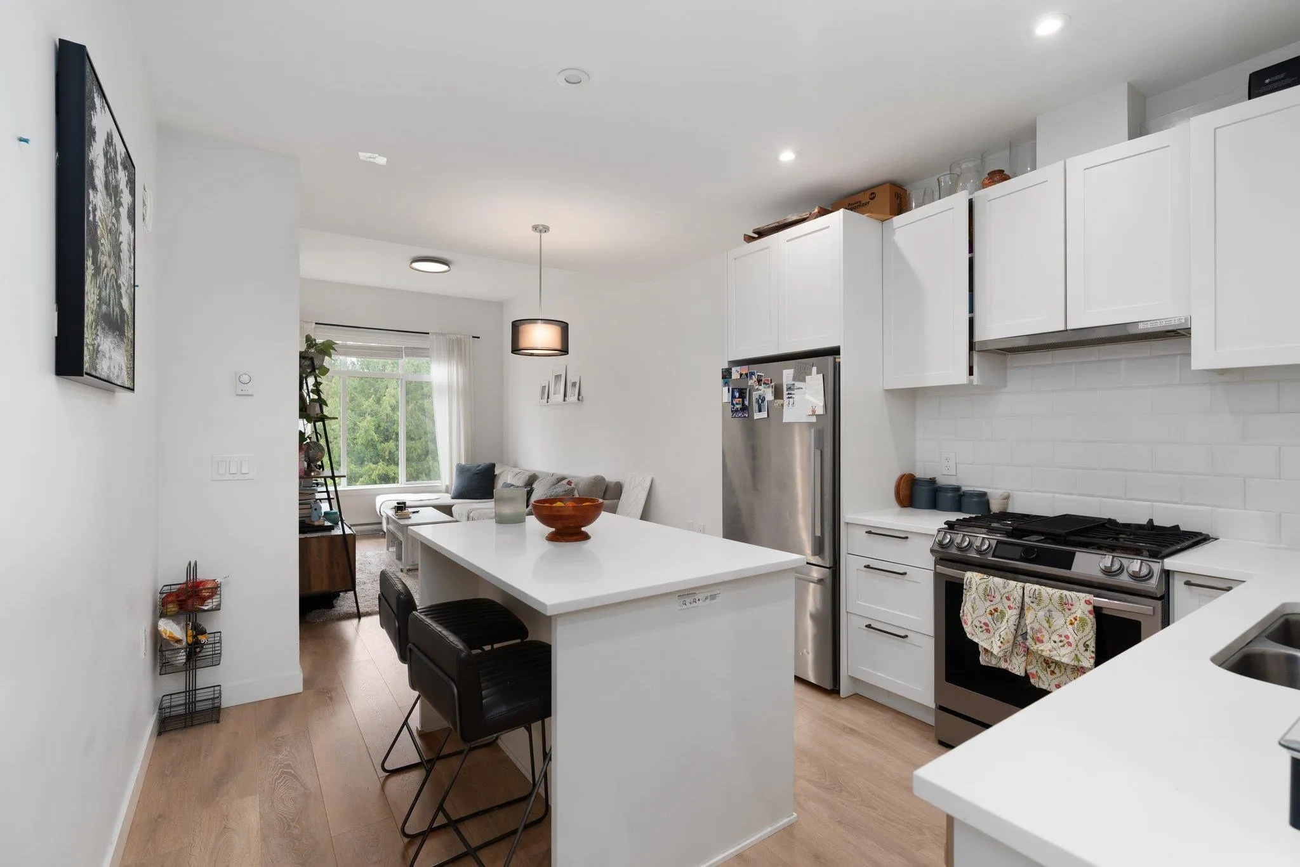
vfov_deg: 73.8
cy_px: 434
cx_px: 650
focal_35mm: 16
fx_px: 578
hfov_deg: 96.7
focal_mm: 16
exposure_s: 1/25
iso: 100
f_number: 7.1
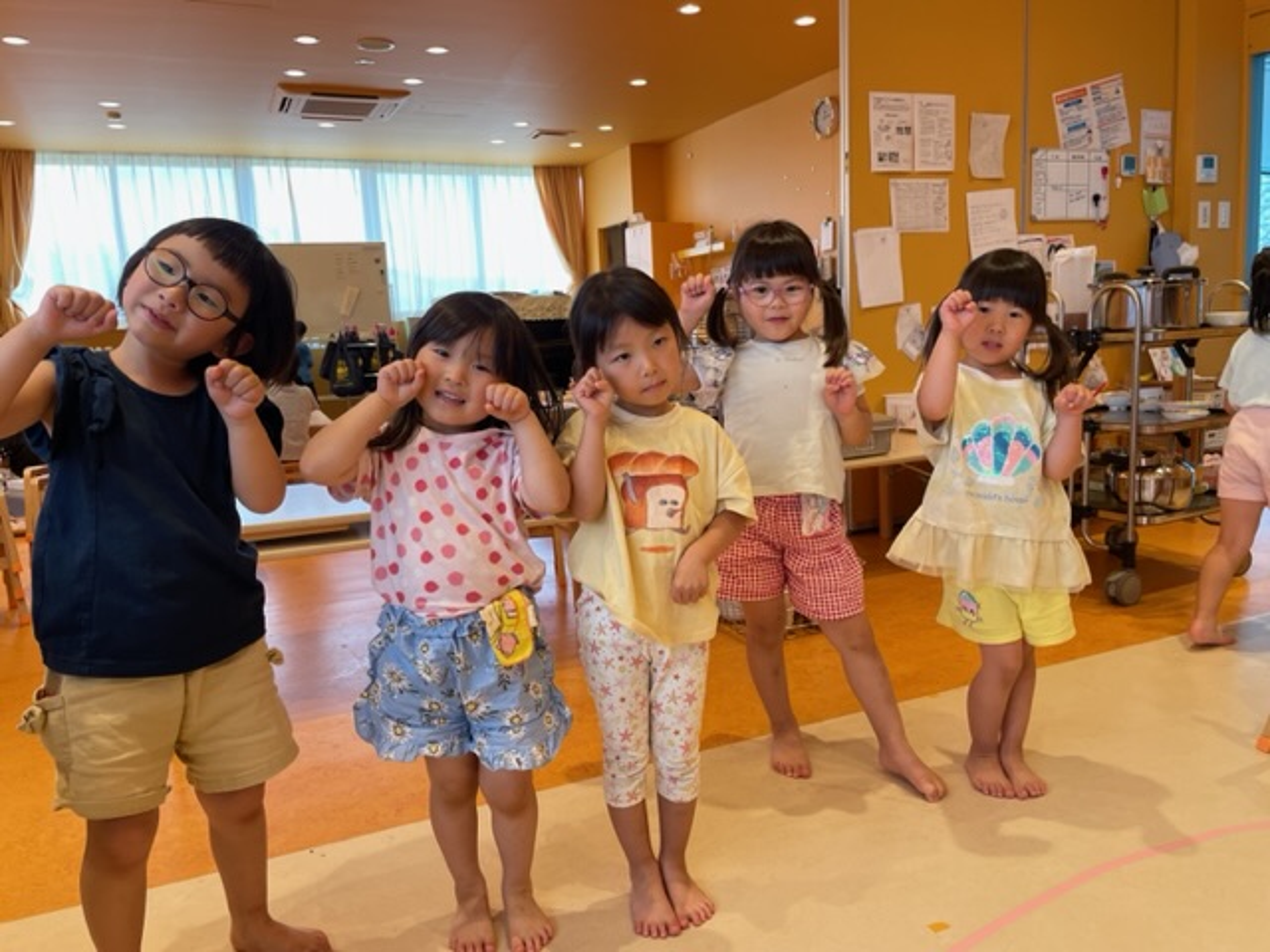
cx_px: 635
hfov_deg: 67.3
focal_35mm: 26
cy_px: 476
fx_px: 954
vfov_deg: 53.1
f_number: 1.6
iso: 64
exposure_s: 1/121
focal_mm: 4.2
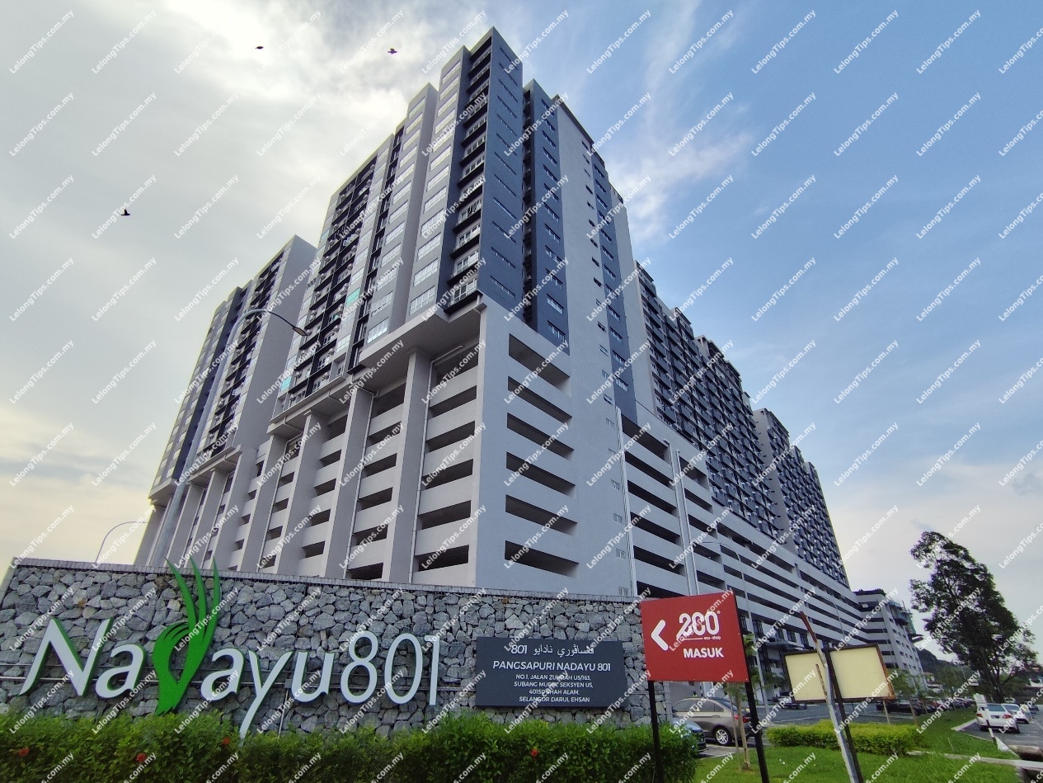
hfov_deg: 94.5
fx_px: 482
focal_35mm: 16
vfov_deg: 78.1
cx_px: 522
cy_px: 392
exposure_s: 1/1340
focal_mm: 1.65
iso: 50
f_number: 2.2
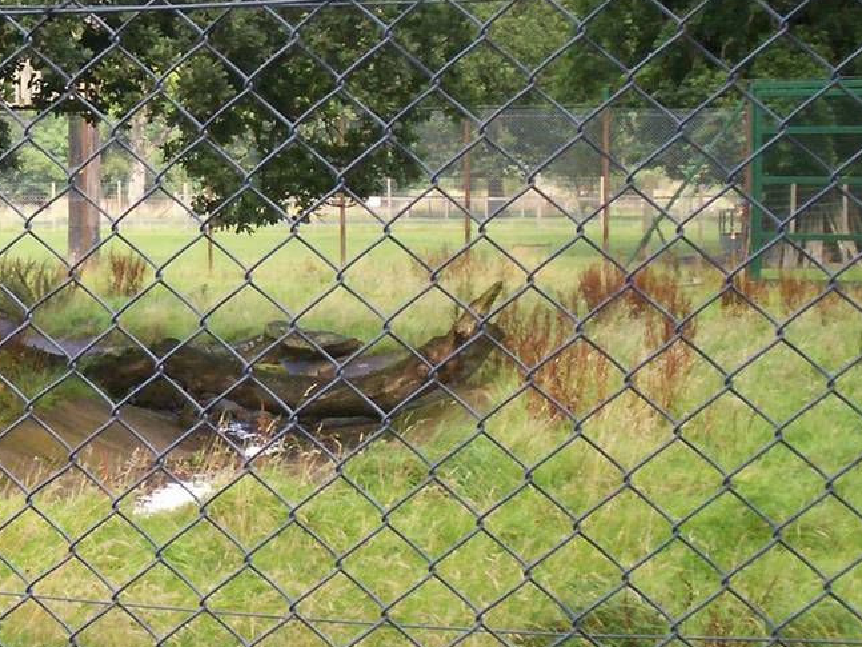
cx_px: 1
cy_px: 281
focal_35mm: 89
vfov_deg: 16.6
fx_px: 2216
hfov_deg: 21.3
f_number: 4.5
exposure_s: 1/119
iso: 100
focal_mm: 5.9
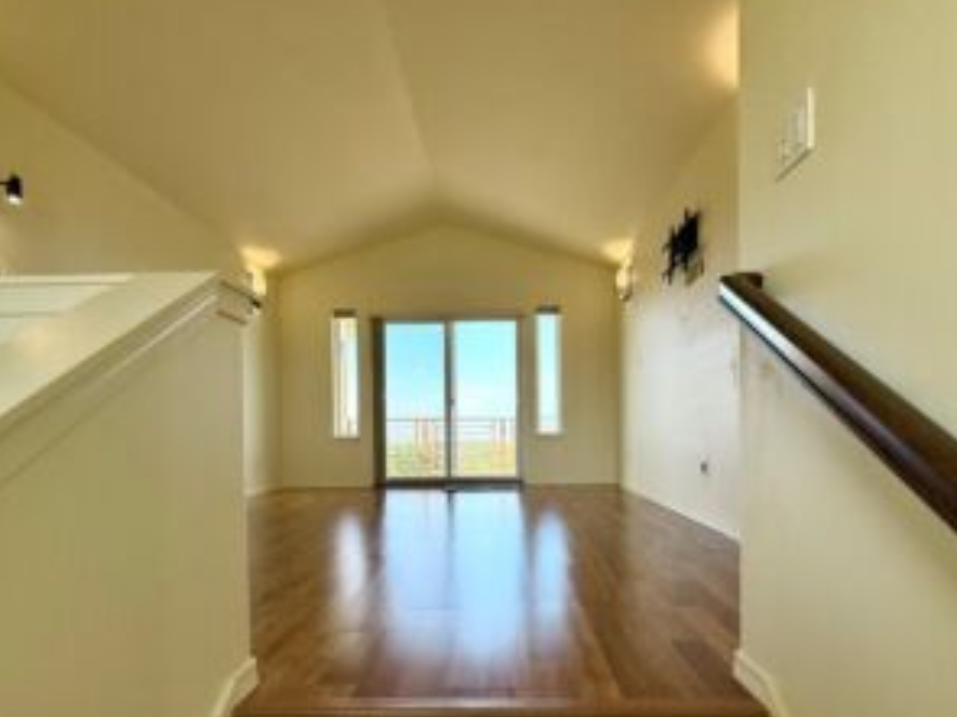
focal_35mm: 19
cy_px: 444
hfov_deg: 84.7
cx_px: 490
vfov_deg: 67.7
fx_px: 525
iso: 64
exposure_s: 1/286
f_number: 2.2
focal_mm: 2.22
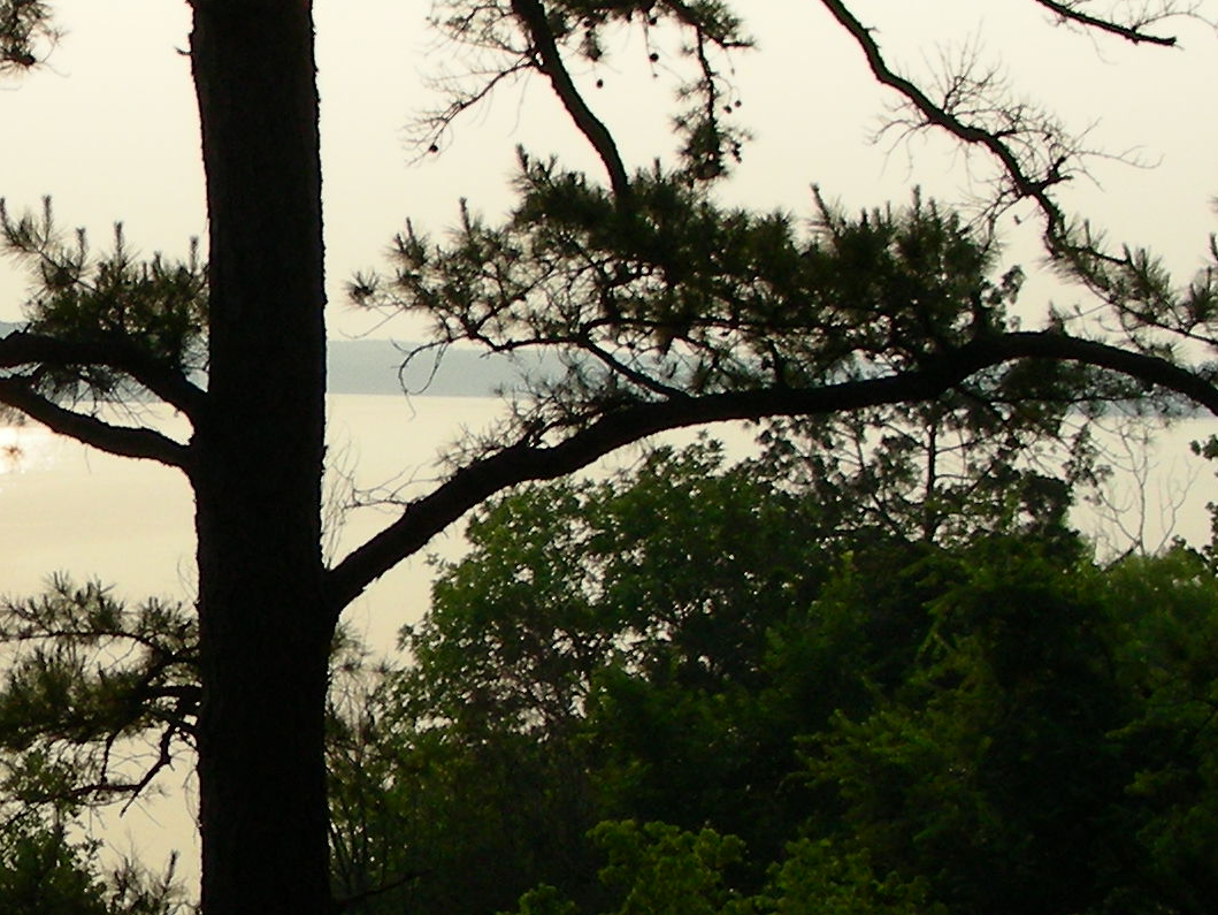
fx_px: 3555
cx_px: -1
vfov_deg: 14.6
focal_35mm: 101
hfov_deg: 18.9
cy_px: 581
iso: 50
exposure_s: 1/687
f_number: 4
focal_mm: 6.3
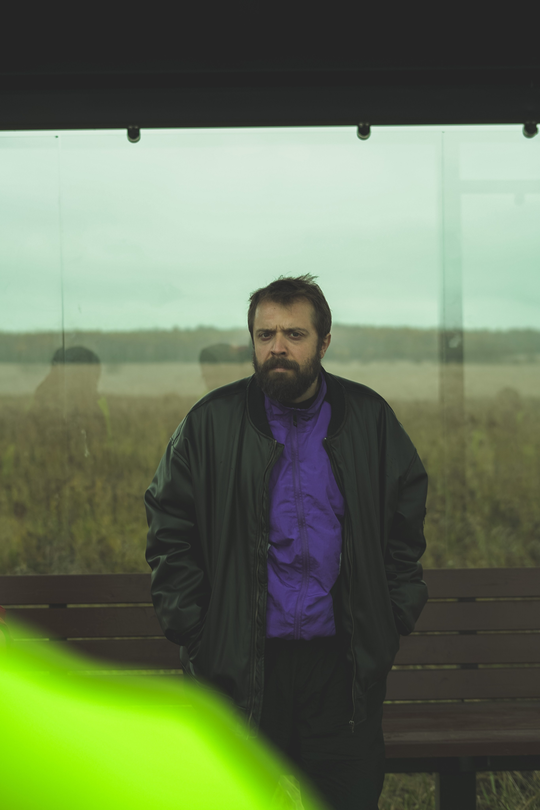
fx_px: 1125
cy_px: 405
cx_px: 270
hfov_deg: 27.0
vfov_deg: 39.6
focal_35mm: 50
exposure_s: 1/100
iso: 200
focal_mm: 50
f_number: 2.8
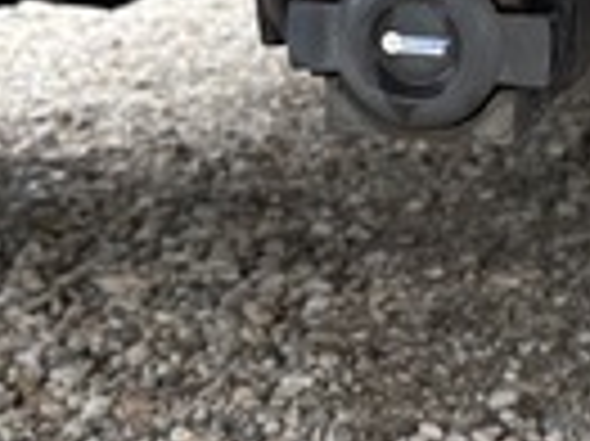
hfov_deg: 21.7
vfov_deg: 16.7
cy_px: 162
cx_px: 540
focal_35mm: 88
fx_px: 1499
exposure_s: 1/121
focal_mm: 6.86
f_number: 1.78
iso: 200
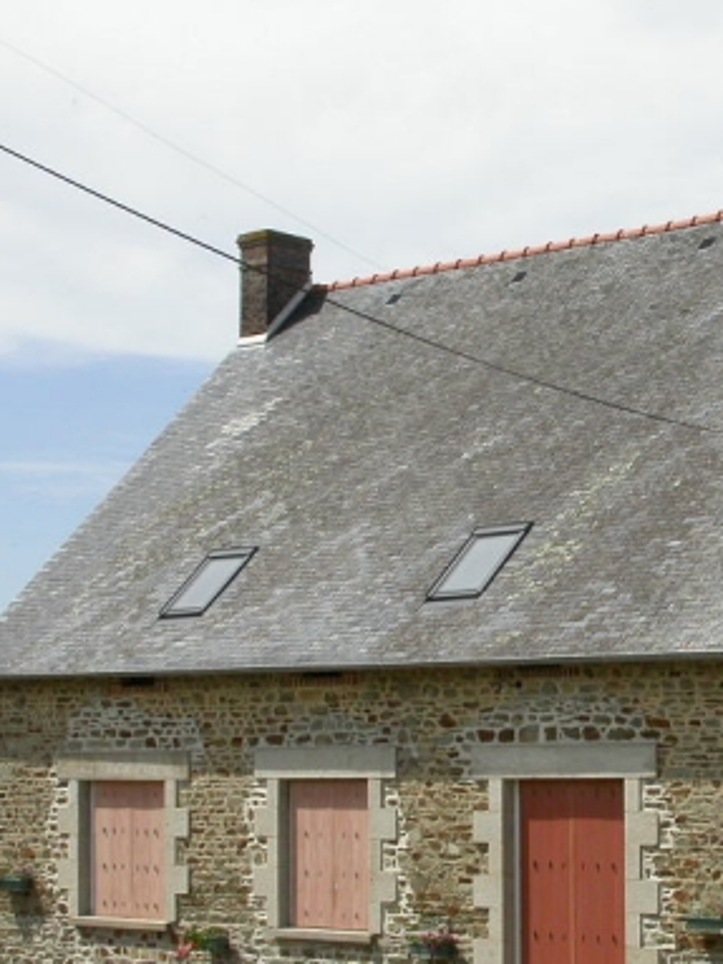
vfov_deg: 23.8
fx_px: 2285
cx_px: 600
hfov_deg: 17.8
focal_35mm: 82
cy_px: 602
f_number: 8
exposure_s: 1/342
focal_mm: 9.6
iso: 100
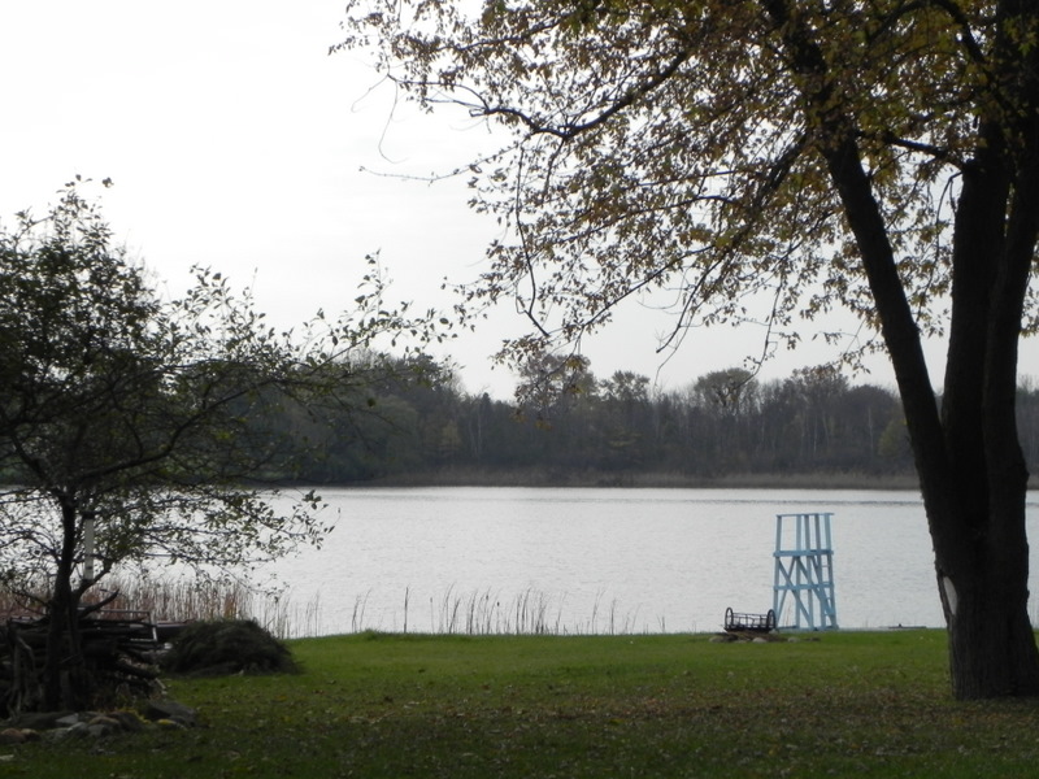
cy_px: 390
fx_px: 2551
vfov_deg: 17.4
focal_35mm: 85
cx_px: 520
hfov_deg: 23.0
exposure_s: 1/457
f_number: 7.1
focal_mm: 15.1
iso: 160
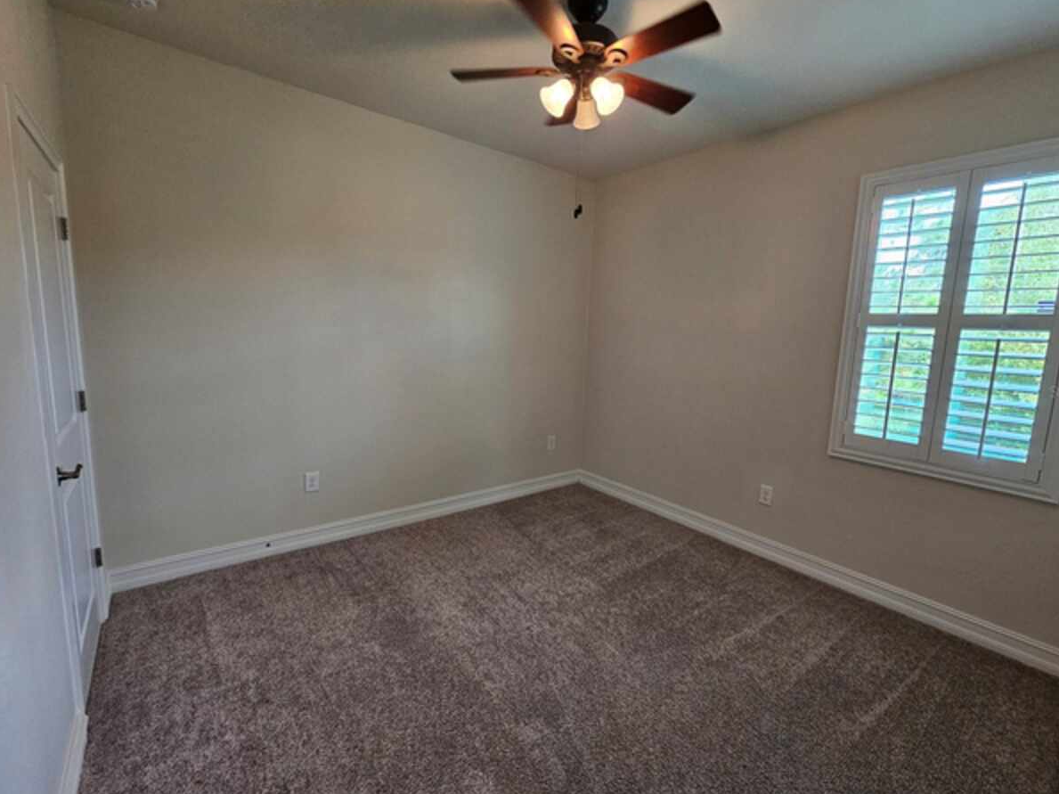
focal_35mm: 14
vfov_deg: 85.6
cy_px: 391
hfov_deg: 102.0
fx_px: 428
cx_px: 547
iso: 200
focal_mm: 2.2
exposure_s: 1/60
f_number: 2.2
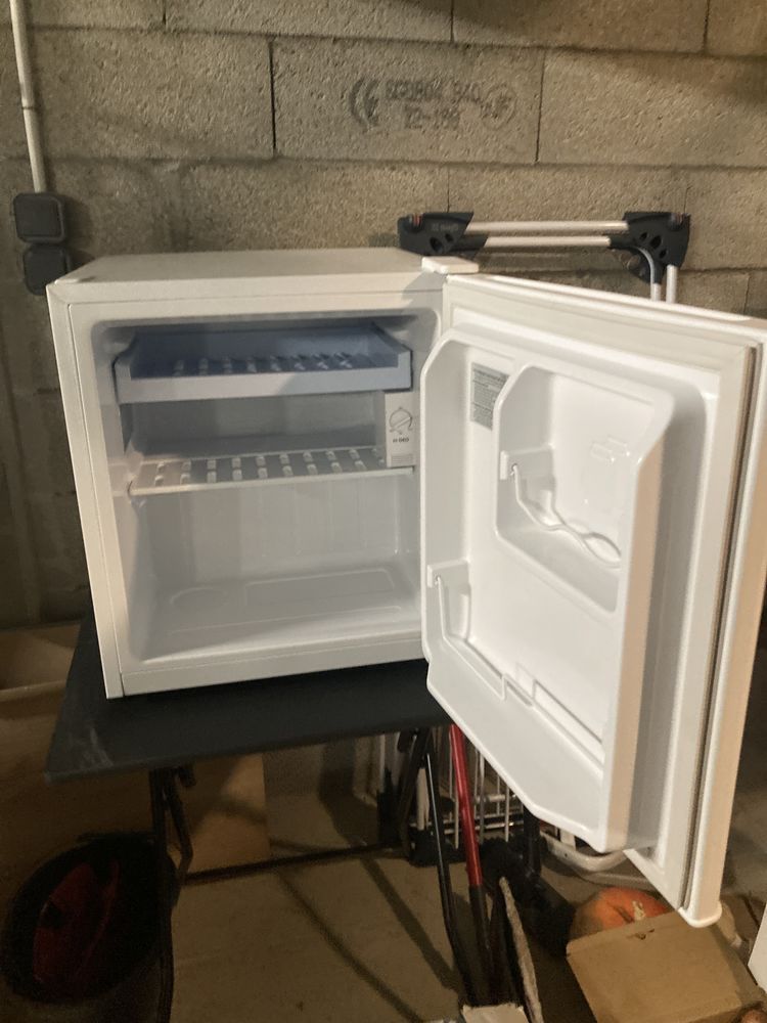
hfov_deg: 49.7
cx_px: 384
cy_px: 512
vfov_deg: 63.4
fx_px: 827
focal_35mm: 28
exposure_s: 1/25
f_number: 1.8
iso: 500
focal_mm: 3.99
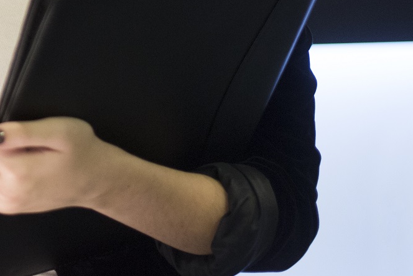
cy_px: -197
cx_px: -211
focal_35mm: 183
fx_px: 2100
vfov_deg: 7.3
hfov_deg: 10.8
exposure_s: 1/250
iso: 1250
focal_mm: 50
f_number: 2.2
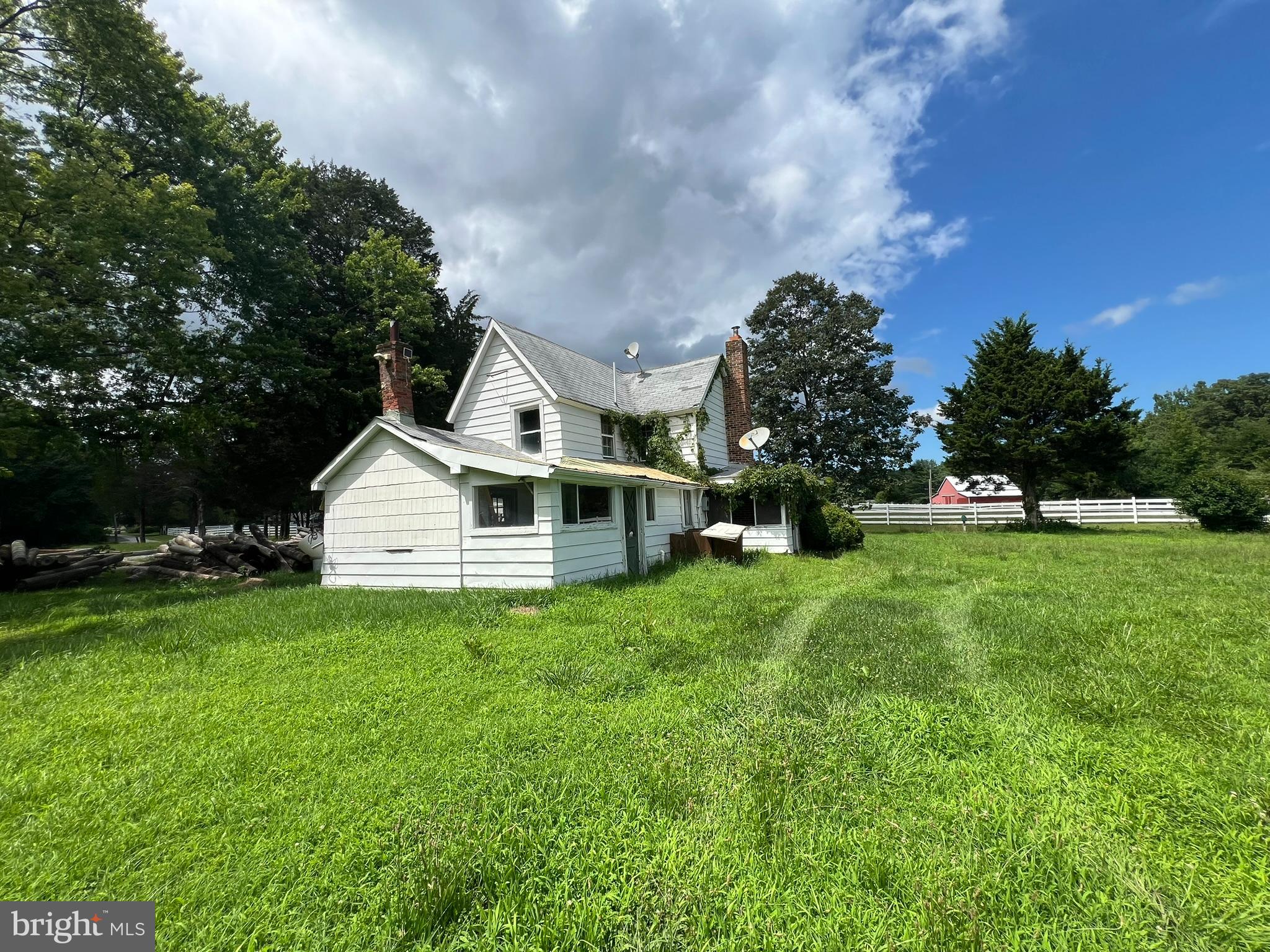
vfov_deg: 89.9
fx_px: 477
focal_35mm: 13
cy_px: 476
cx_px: 635
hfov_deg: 106.2
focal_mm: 1.57
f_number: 1.8
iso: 32
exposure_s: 1/1946
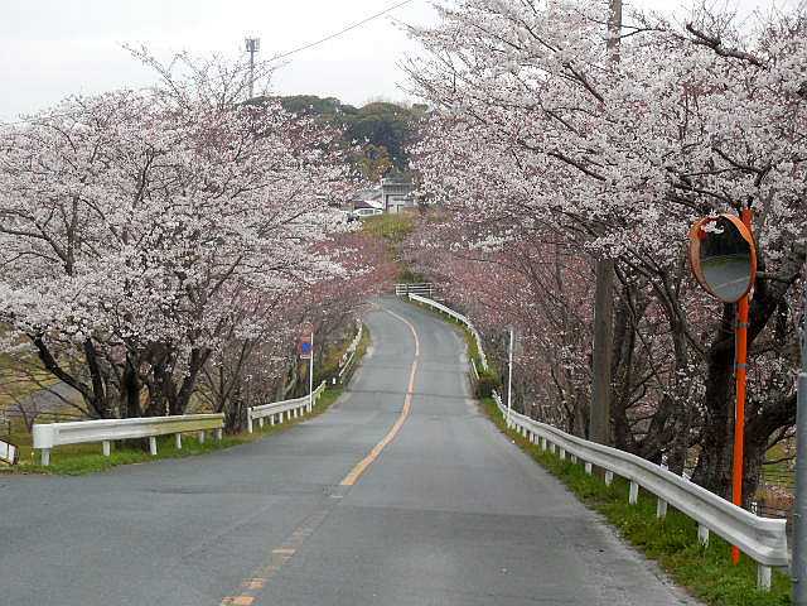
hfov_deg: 22.0
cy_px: 303
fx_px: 2075
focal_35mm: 89
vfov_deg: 16.6
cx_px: 404
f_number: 4.6
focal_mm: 16
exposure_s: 1/60
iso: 125
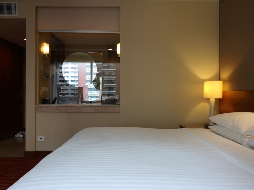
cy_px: 95
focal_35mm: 27
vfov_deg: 51.4
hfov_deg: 65.3
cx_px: 127
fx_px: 198
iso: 80
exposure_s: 1/100
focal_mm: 3.95
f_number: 1.8
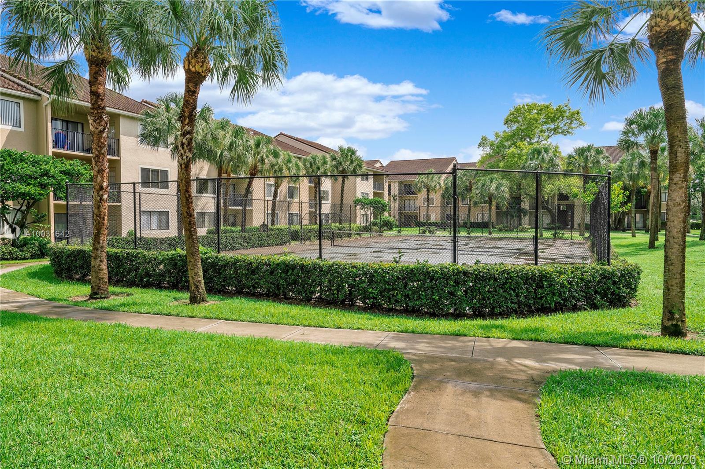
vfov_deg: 53.1
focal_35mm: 24
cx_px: 352
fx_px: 470
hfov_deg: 73.8
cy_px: 234
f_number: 9.5
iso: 500
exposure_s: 1/1500
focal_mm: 24
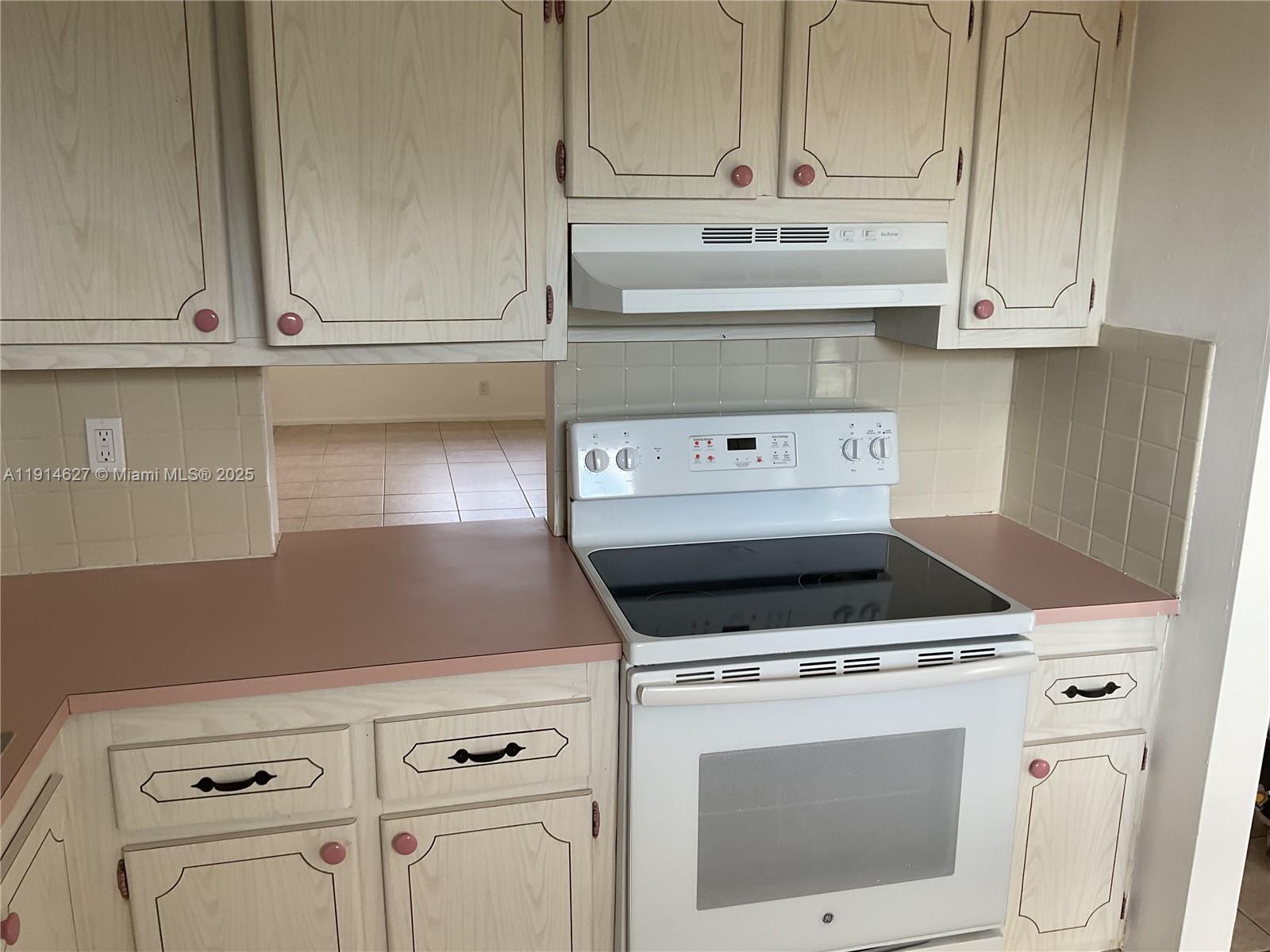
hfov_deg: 61.7
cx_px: 635
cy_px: 476
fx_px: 1064
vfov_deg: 48.2
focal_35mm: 29
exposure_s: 1/120
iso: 40
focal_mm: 3
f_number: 1.8
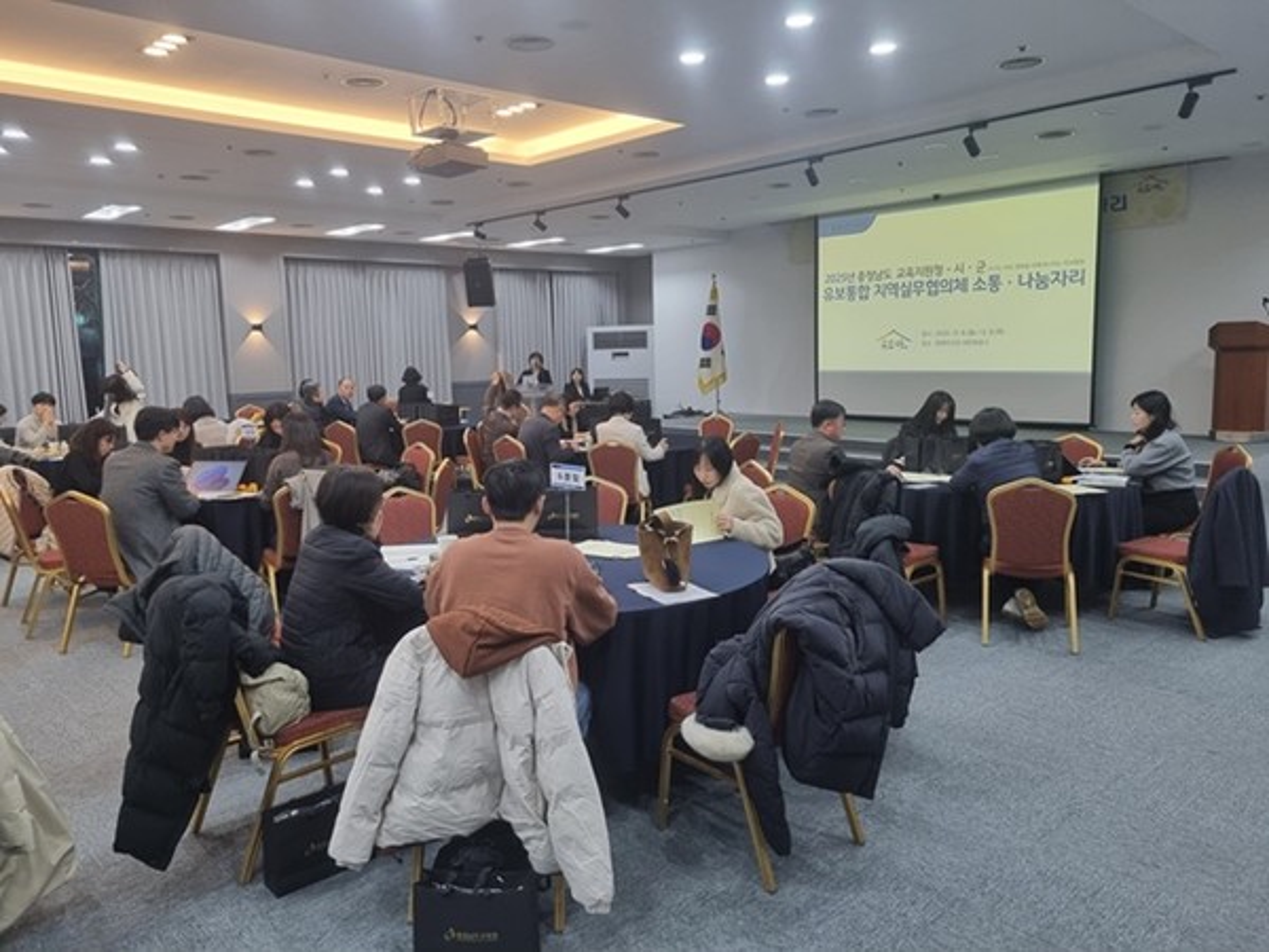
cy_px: 476
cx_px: 634
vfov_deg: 53.1
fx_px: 953
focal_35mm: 26
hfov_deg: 67.3
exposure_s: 1/120
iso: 250
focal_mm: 5.4
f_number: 1.8
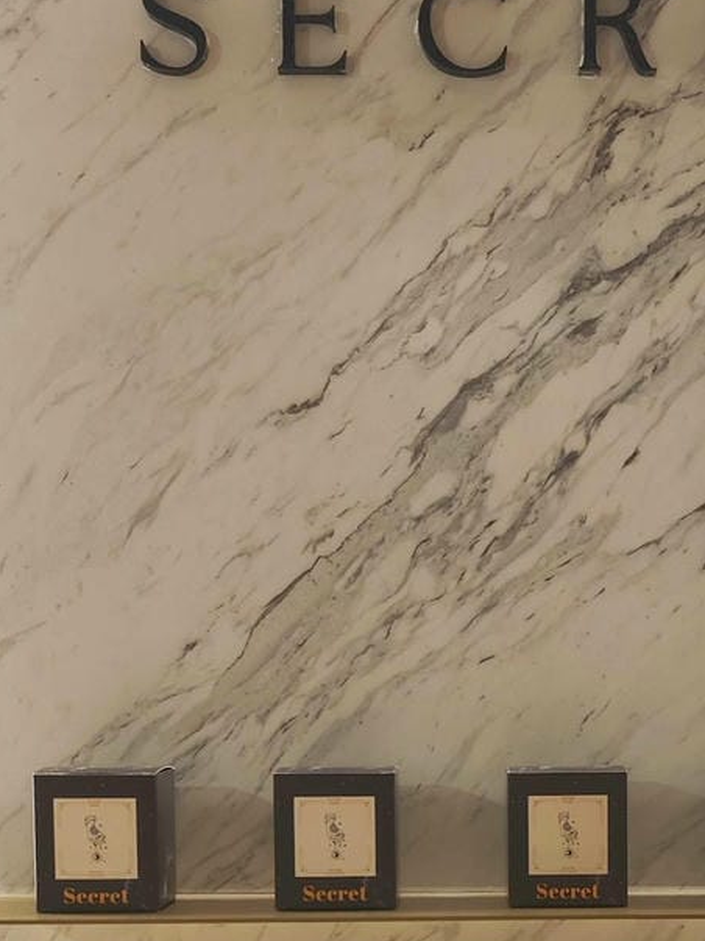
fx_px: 1657
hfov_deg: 23.8
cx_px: 519
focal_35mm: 61
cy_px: 857
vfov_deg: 30.2
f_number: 1.63
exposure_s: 1/60.1
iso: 640
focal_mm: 8.72
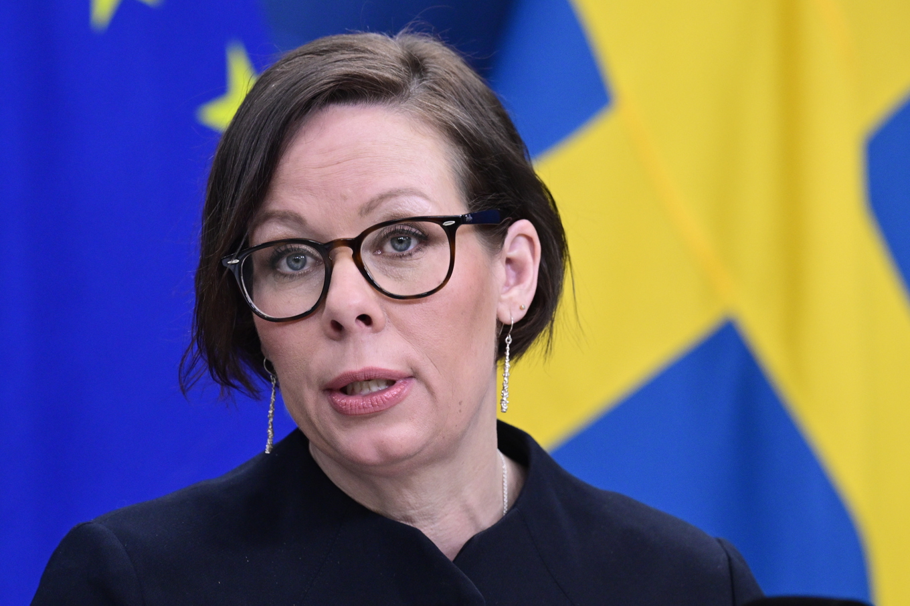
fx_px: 4675
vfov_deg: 7.4
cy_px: 303
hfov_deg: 11.1
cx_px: 455
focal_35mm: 185
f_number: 4.5
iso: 2000
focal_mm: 185
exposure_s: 1/320
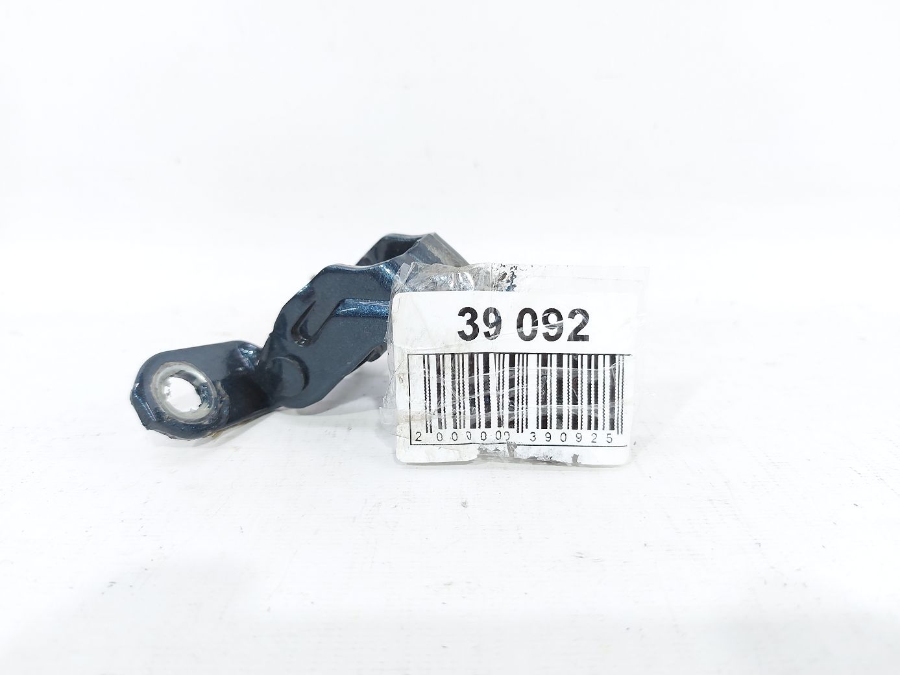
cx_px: 450
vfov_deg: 56.8
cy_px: 338
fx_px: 624
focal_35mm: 24
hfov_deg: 71.6
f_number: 1.8
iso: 100
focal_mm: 5.23
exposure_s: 1/50
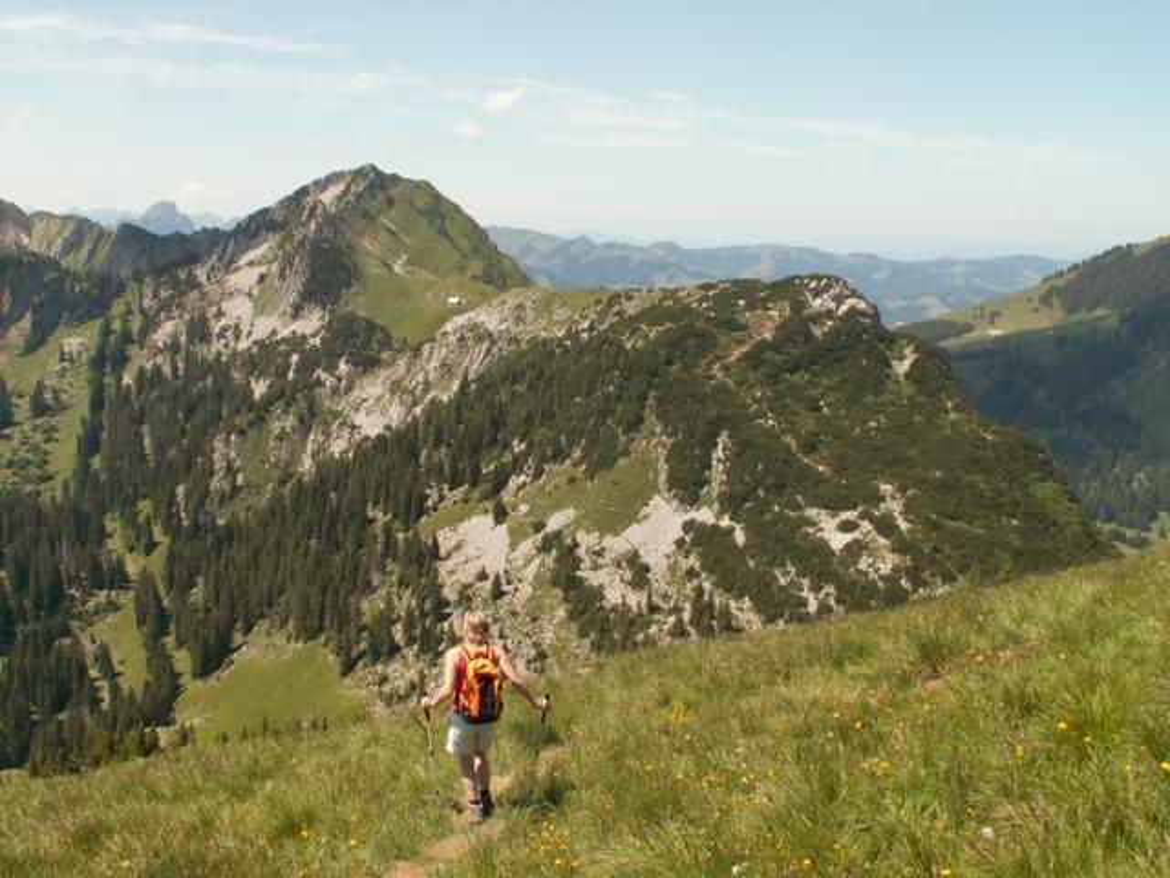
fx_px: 1183
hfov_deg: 52.6
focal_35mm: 35
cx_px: 585
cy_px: 439
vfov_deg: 40.7
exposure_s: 1/200
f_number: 5.6
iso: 50
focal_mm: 5.86
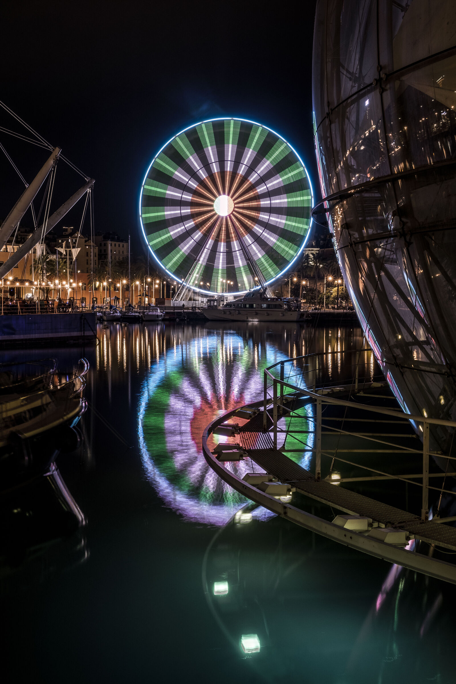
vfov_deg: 43.6
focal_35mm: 45
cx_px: 228
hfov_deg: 29.9
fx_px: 855
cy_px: 342
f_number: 16
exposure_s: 30
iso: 200
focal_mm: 30.2
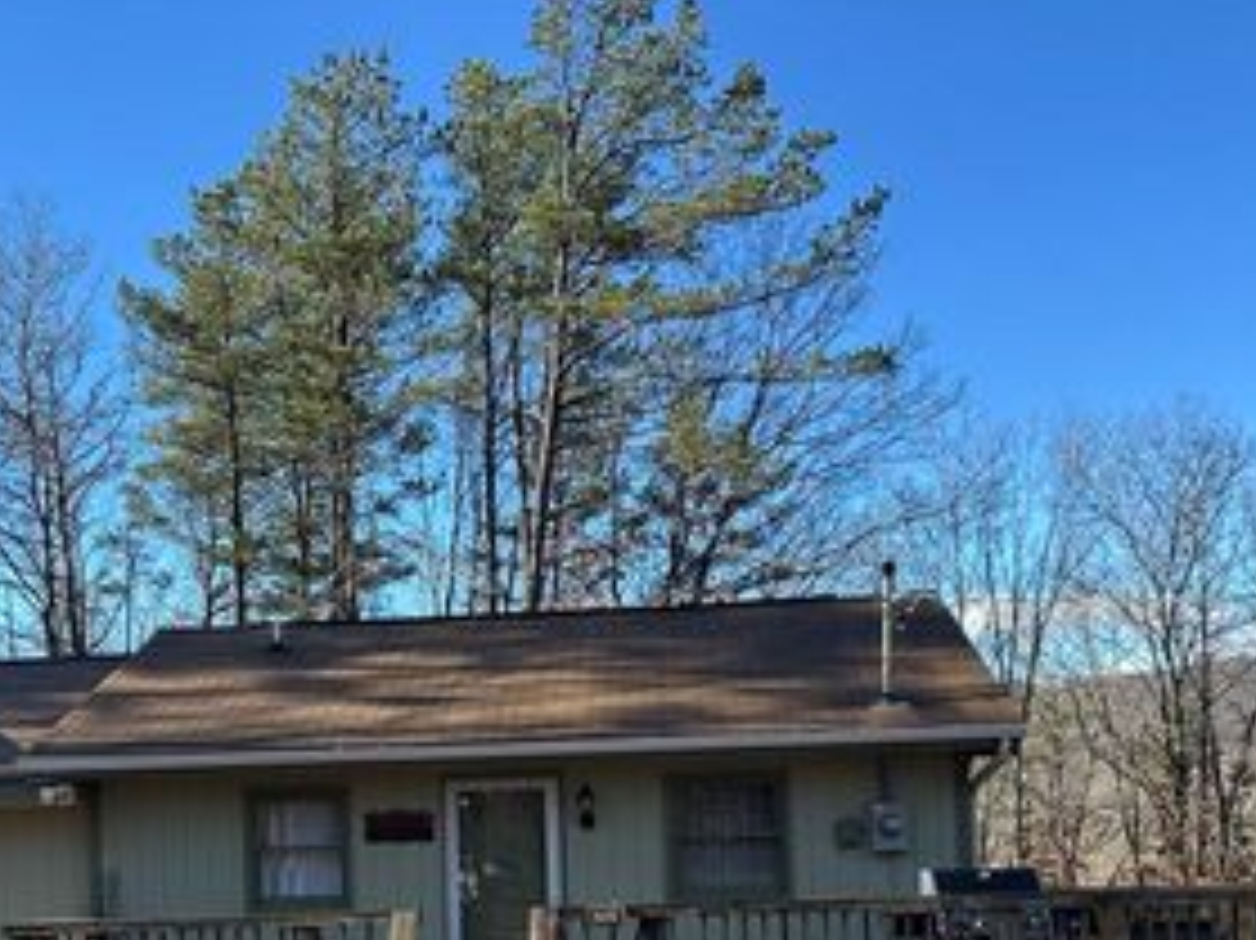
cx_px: 495
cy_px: 830
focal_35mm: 43
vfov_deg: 32.1
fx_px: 1560
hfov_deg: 43.6
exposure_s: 1/1357
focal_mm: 6.86
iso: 80
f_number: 1.78
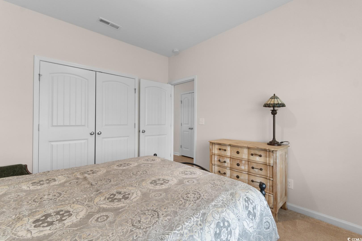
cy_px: 120
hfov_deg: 100.4
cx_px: 181
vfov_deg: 77.3
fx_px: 151
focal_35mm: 15
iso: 100
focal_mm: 10
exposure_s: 1/4
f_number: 4.5
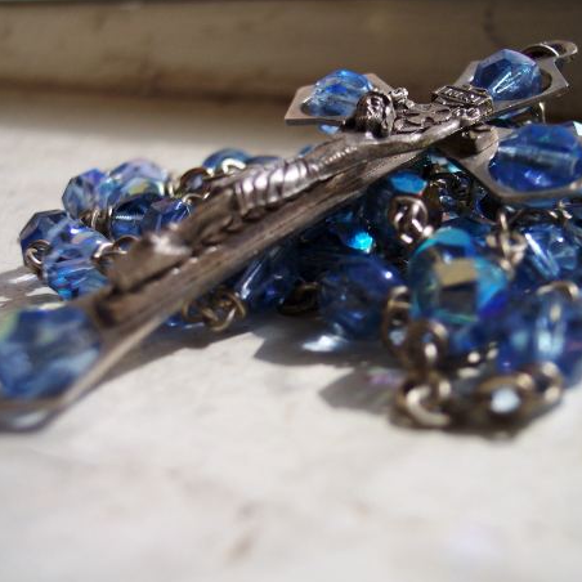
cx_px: 375
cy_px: 291
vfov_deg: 36.8
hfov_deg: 36.5
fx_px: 875
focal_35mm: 46
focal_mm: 8
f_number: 2.8
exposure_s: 1/700
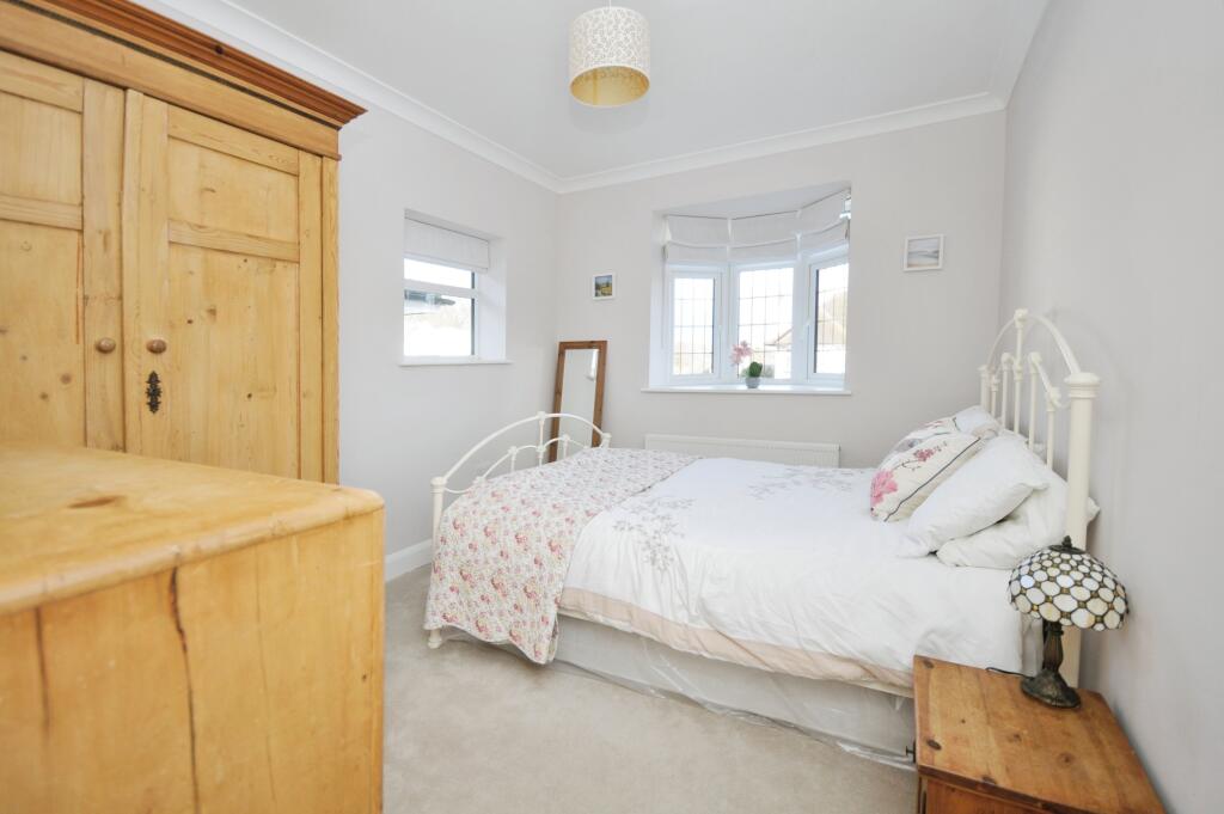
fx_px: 510
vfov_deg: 77.2
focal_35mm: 15
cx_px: 612
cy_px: 407
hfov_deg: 100.4
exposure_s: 1/60
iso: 200
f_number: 5
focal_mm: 10
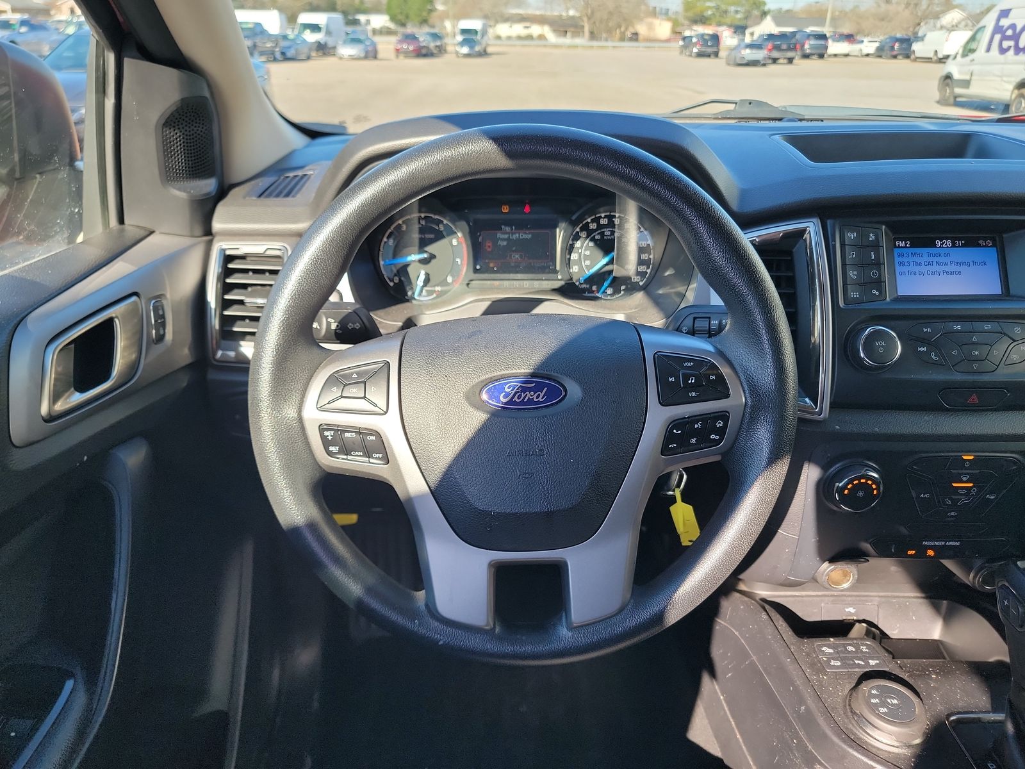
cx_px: 512
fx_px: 711
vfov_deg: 56.8
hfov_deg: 71.6
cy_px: 384
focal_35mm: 24
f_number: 1.8
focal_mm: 6.7
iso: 58
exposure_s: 1/119
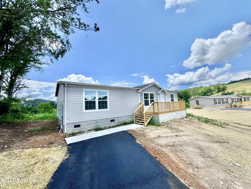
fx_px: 102
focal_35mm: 14
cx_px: 126
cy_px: 94
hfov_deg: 102.1
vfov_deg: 85.7
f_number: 2.2
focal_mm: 2.22
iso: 50
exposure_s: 1/1976
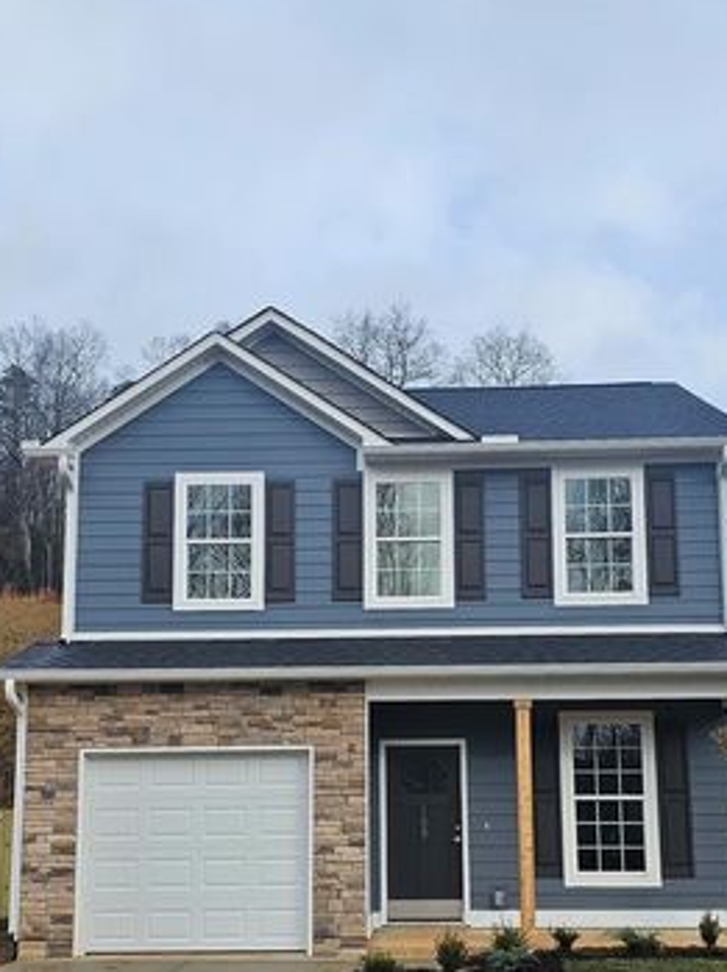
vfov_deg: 42.5
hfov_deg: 32.8
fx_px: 1234
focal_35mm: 44
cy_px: 642
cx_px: 390
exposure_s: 1/493
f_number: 1.7
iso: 16
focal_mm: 6.3
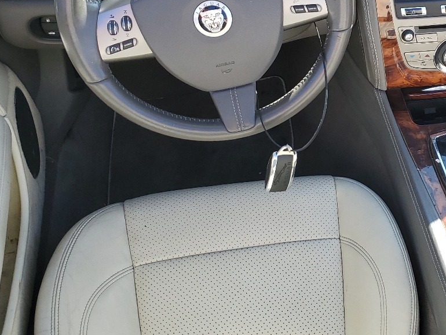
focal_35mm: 54
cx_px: 366
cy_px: 118
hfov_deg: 34.3
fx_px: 696
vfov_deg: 26.9
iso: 50
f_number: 1.5
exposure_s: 1/625
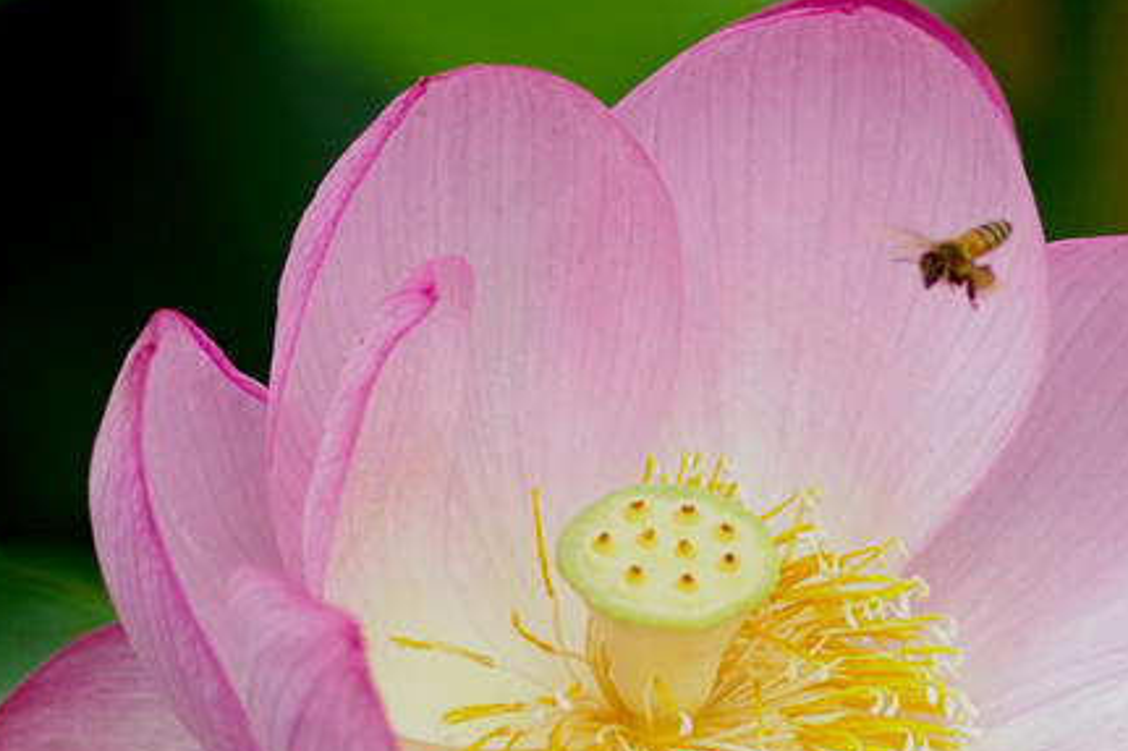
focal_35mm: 661
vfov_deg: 2.1
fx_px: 20702
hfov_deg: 3.1
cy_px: 526
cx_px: 832
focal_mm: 200
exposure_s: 1/2000
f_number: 8
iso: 800
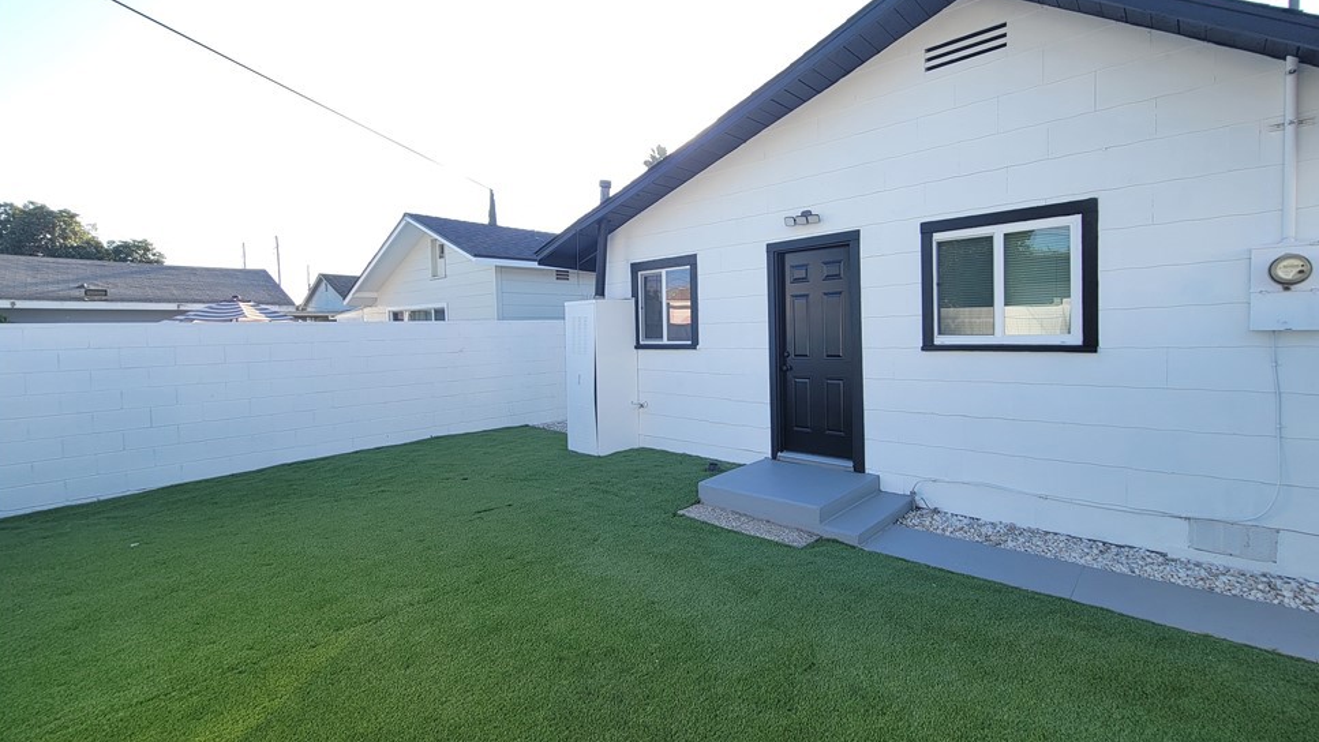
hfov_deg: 102.9
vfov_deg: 70.5
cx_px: 687
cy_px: 357
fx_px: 525
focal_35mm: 15
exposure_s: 1/384
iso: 50
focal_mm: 2.2
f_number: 2.2
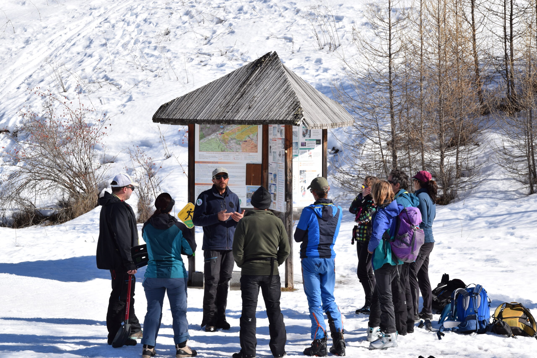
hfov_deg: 20.0
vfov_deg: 13.4
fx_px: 1521
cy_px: 179
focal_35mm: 102
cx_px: 268
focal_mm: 68
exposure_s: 1/400
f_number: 10
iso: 200
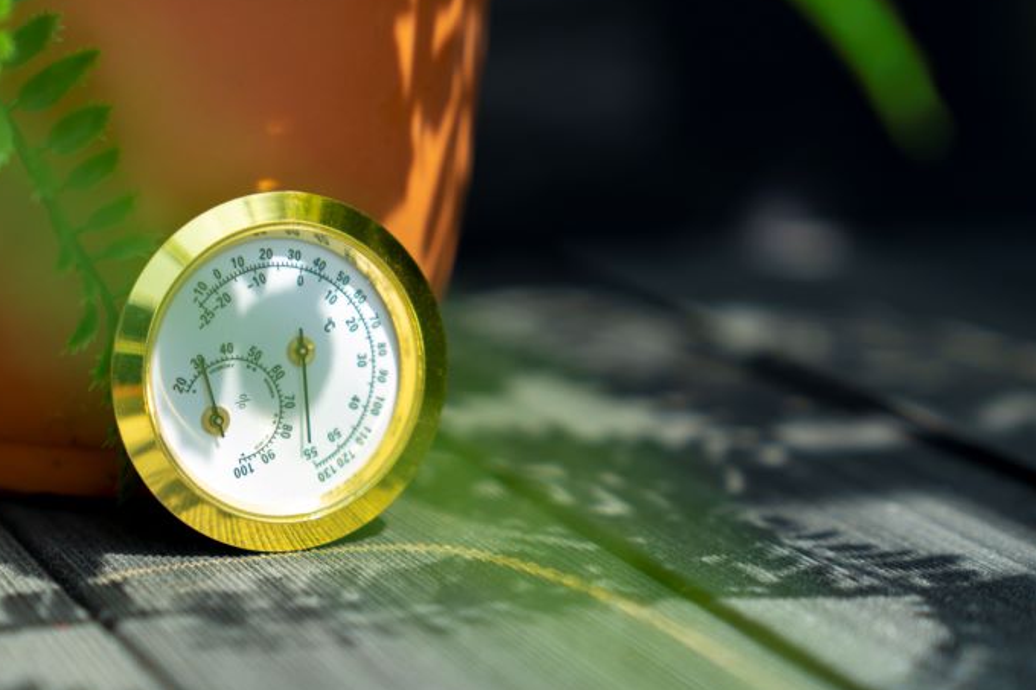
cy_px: 388
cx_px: 302
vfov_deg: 13.3
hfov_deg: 19.7
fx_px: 2963
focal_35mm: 103
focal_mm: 70
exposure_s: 1/200
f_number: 2.8
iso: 50
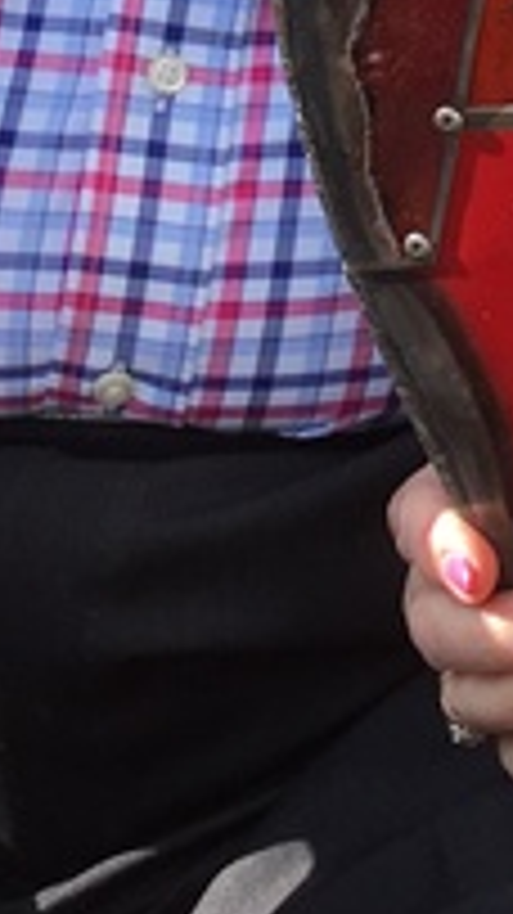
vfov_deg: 14.2
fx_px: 3414
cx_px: 693
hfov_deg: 8.5
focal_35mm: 141
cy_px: -466
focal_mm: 4.15
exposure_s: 1/475
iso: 25
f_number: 2.2
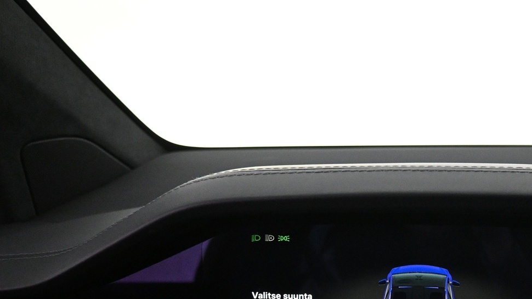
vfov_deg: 27.3
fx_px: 592
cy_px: 269
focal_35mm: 42
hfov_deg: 46.1
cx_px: 417
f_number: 3.5
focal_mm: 16
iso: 4000
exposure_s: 1/160
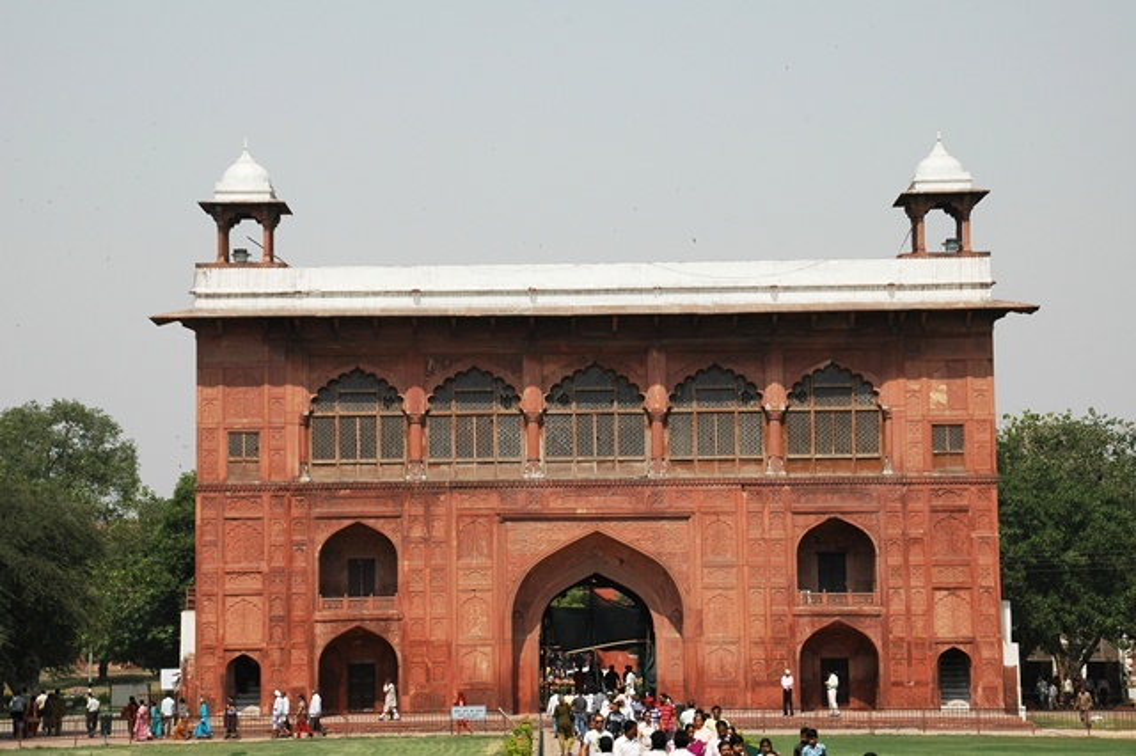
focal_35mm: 90
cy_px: 378
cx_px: 568
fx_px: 2838
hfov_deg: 22.6
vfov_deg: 15.2
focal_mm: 60
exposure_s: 1/400
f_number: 11
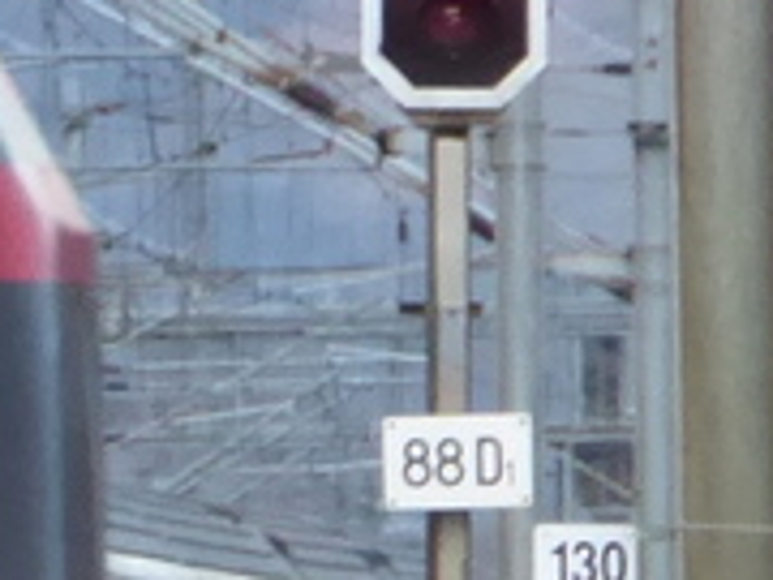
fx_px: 61744
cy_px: 632
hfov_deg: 0.7
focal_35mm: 2765
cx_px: -855
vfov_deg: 0.5
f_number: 6
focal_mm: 66.8
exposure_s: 1/30
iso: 800
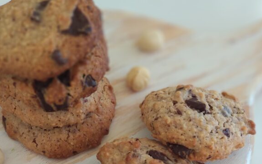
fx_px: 529
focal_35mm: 74
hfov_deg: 27.8
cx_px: 131
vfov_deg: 17.5
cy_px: 124
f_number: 2.6
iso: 250
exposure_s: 1/100
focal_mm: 5.99
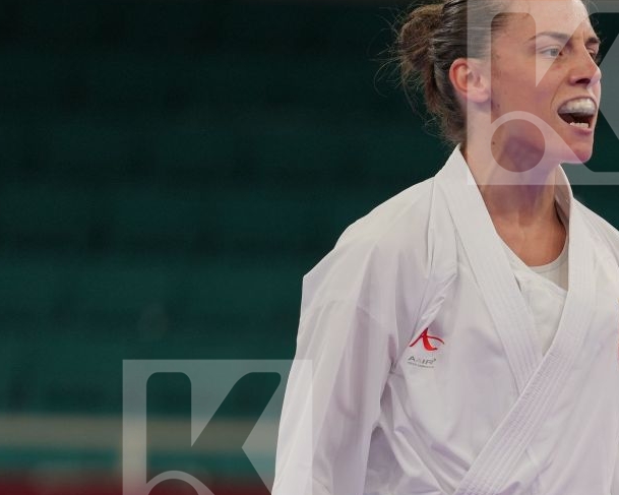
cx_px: 562
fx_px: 10166
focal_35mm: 555
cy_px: 452
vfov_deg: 2.8
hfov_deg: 3.5
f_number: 2.8
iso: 400
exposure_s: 1/1000
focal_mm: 200
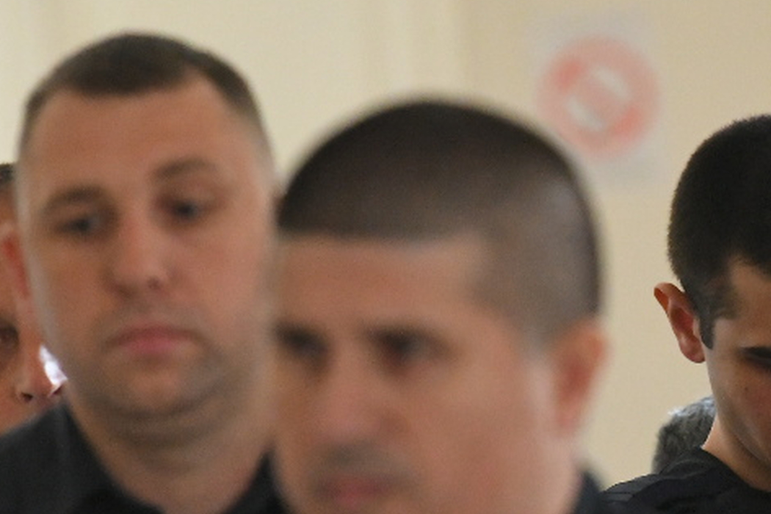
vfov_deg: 2.0
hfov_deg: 3.0
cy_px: 373
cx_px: 788
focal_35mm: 686
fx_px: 14691
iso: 6400
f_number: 4
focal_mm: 200
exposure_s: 1/320
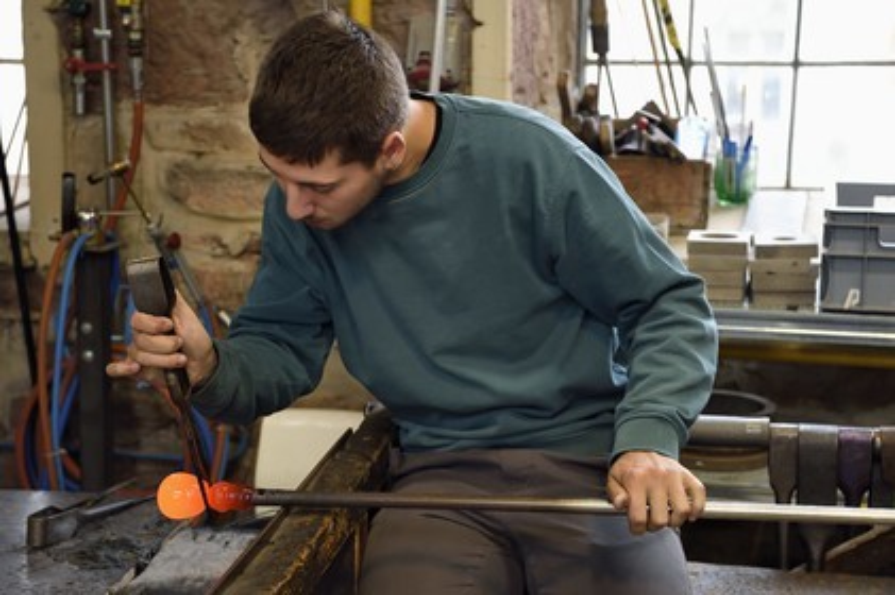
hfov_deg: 28.9
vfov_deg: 19.4
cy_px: 298
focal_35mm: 70
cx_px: 448
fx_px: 1739
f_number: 5.6
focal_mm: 70
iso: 1600
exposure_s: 1/160
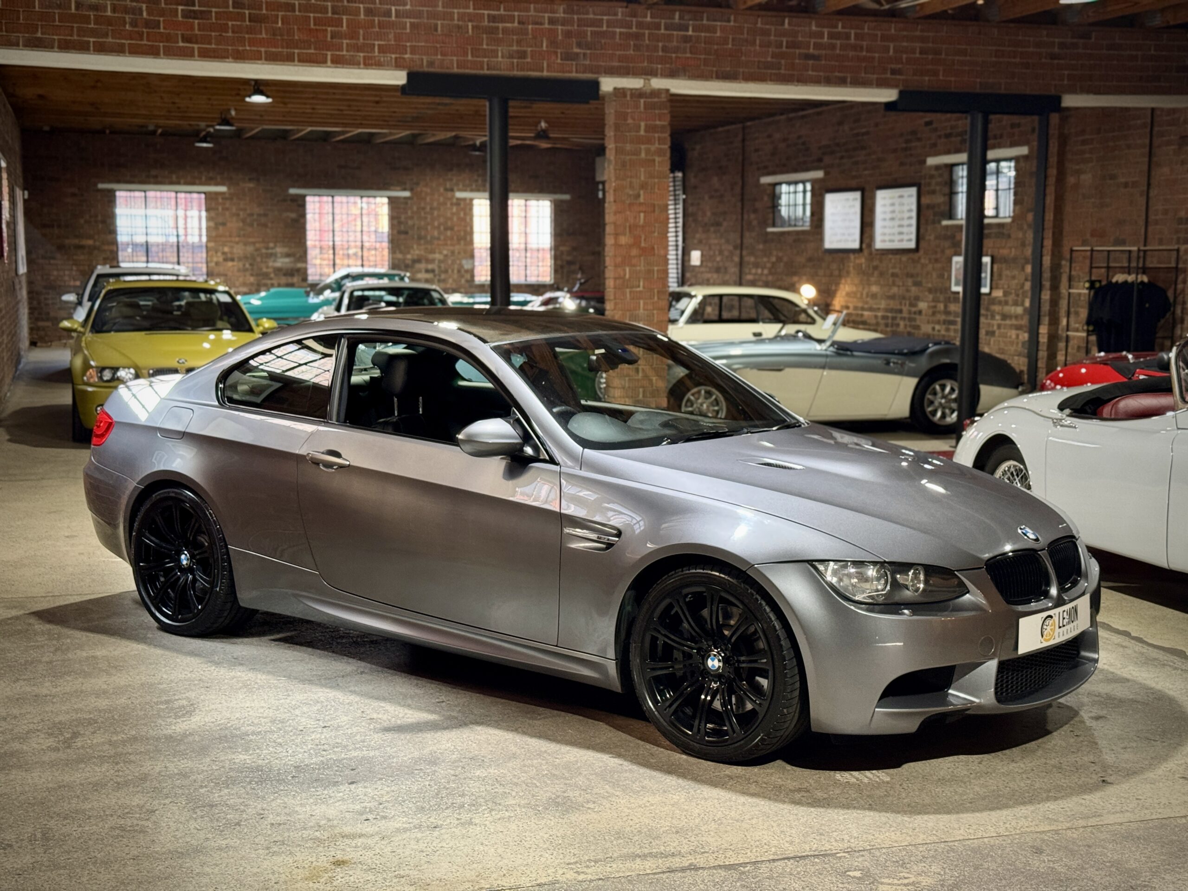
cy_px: 446
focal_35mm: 48
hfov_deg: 39.7
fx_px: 1647
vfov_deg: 30.3
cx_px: 594
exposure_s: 1/33
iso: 200
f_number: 1.78
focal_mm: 6.76
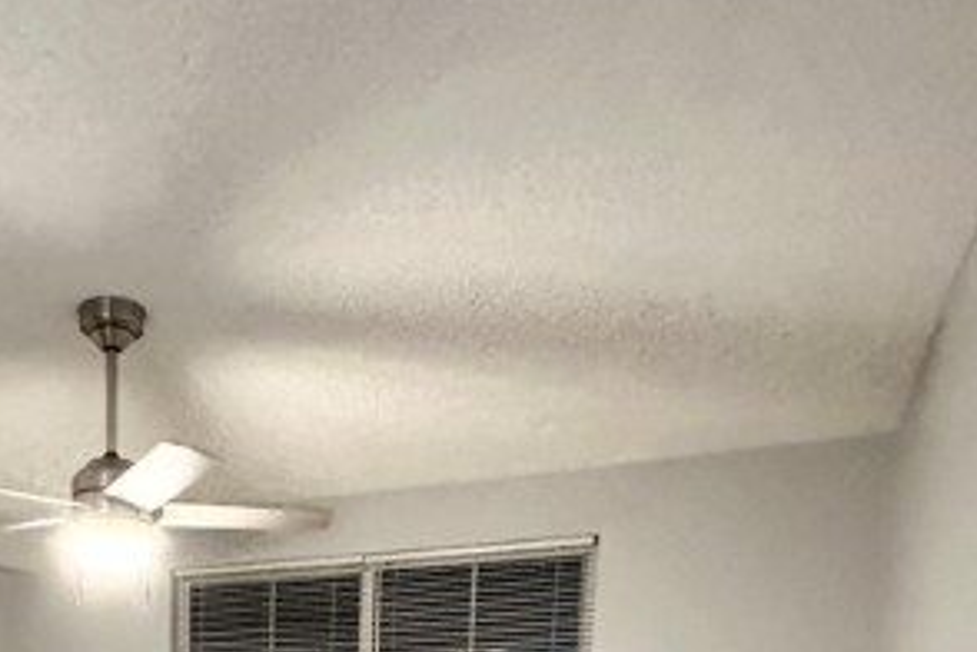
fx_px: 1031
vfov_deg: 28.2
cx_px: 206
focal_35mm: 38
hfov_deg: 48.1
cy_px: 872
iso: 1000
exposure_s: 1/60
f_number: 2.2
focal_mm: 2.22
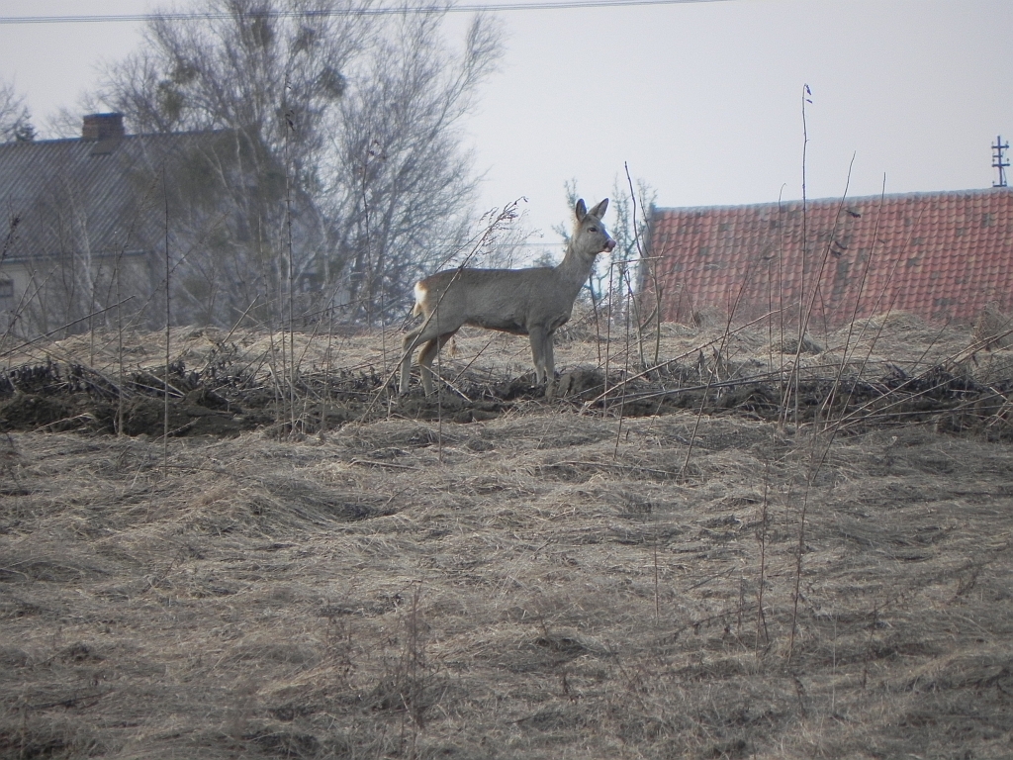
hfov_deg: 2.9
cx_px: 506
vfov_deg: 2.2
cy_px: 380
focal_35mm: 678
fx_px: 19841
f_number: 5
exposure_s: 1/126
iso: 160
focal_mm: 120
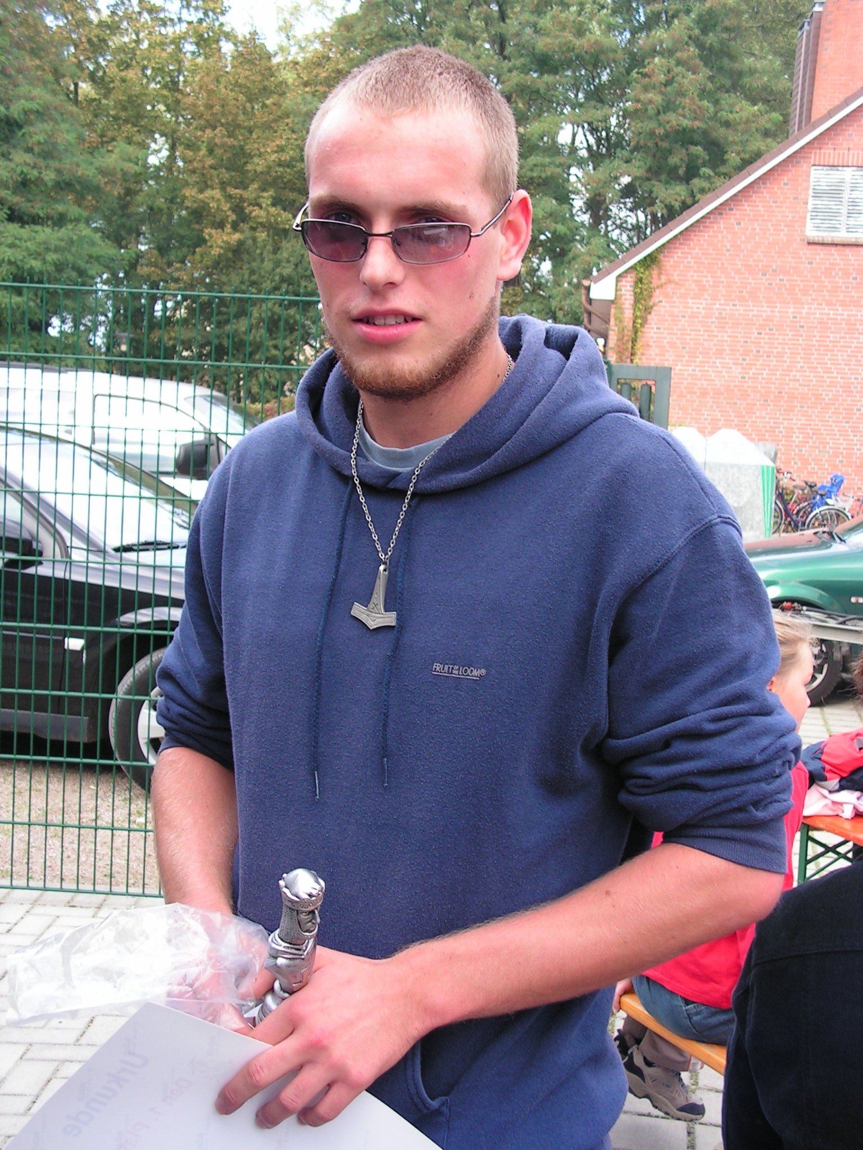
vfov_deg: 38.2
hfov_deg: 29.1
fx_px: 1662
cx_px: 432
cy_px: 575
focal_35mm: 50
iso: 64
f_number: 3.2
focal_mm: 8.4
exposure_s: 1/125
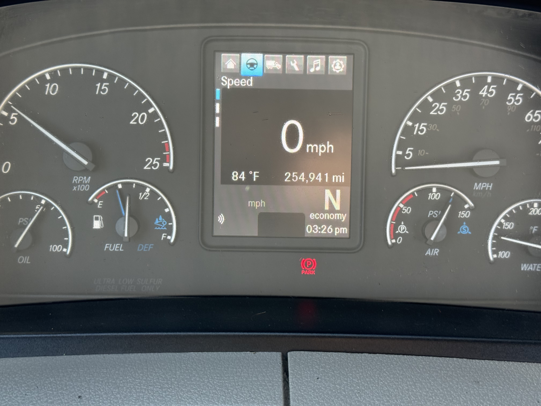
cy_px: 203
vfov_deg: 30.3
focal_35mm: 48
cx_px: 270
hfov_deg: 39.7
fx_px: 750
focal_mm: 6.76
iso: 125
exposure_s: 1/205
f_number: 1.78
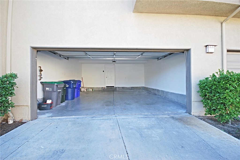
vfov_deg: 77.5
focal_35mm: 15
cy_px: 80
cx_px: 120
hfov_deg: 100.3
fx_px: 100
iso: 200
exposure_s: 1/80
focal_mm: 10
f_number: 5
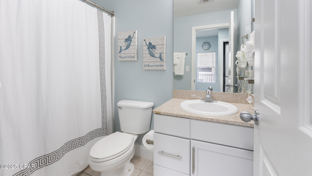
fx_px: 145
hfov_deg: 94.2
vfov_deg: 61.8
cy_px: 70
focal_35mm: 18
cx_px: 158
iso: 320
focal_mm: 16.5
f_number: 8
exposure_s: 1/6
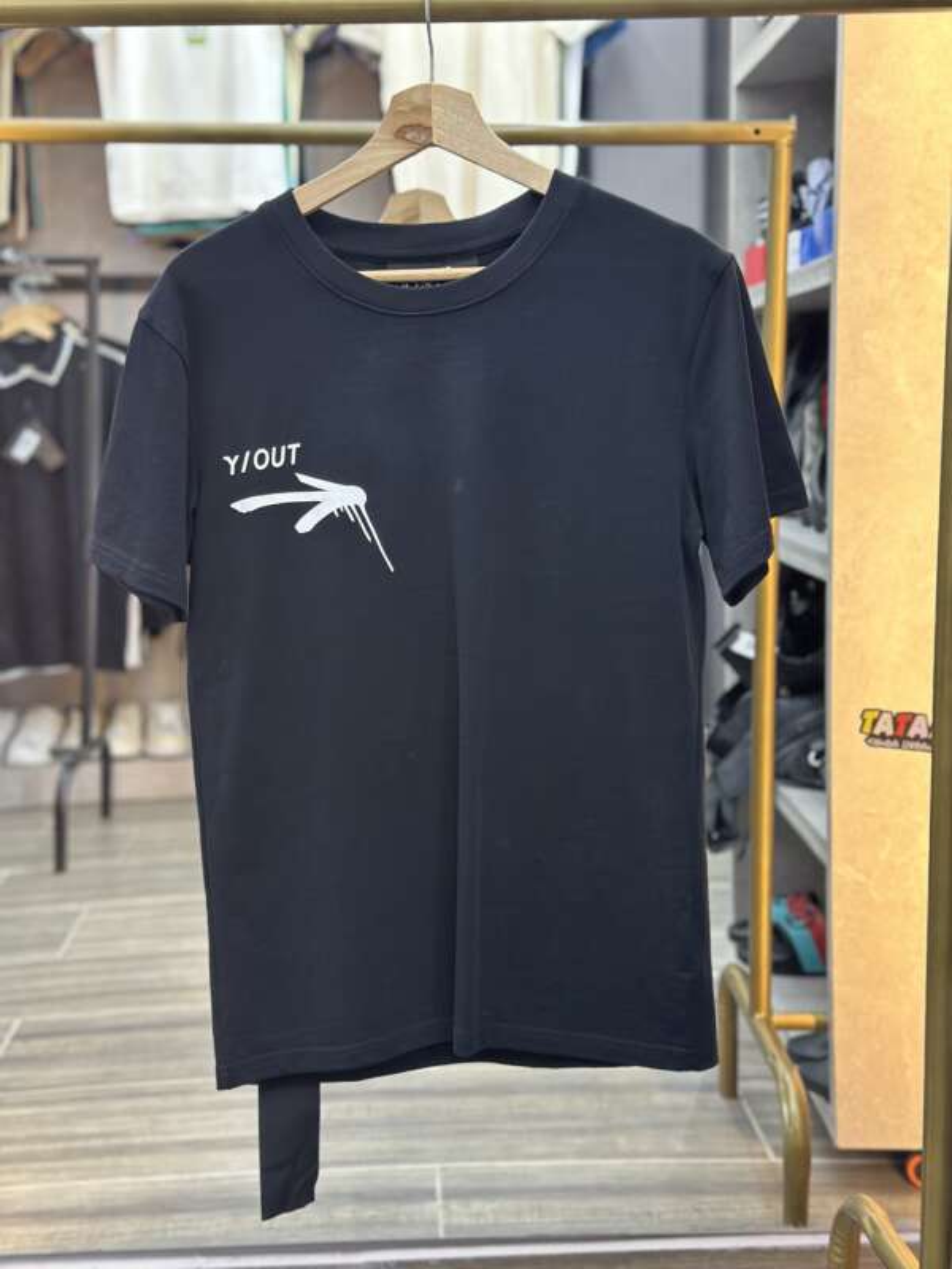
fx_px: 1760
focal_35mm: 48
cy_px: 634
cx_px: 476
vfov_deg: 39.7
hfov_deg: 30.3
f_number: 1.78
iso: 250
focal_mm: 6.86
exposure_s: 1/60
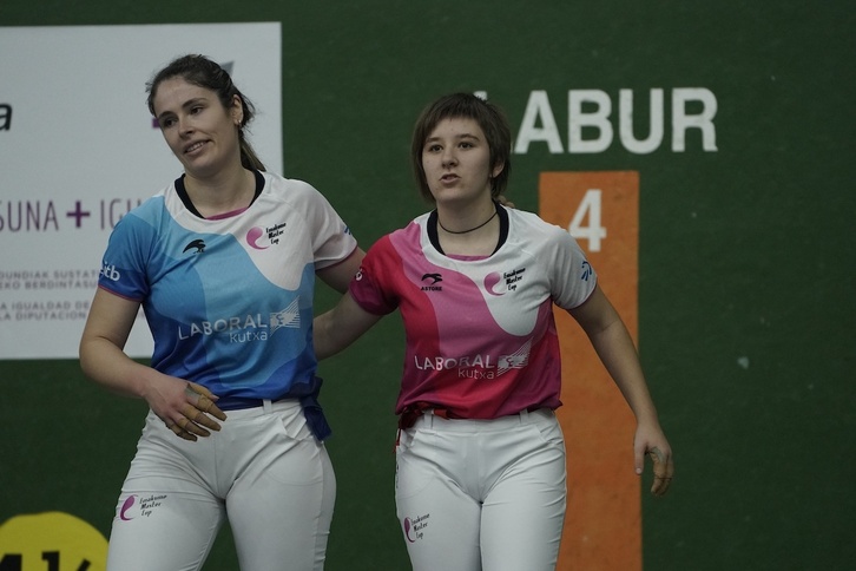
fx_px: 4708
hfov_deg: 10.4
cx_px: 428
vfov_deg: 6.9
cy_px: 286
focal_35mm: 198
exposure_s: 1/800
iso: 6400
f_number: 5.6
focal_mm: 198
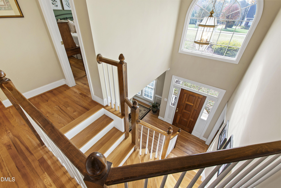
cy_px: 94
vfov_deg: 77.3
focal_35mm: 15
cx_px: 140
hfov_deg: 100.4
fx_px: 117
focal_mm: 10
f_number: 8
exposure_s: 1/5
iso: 100
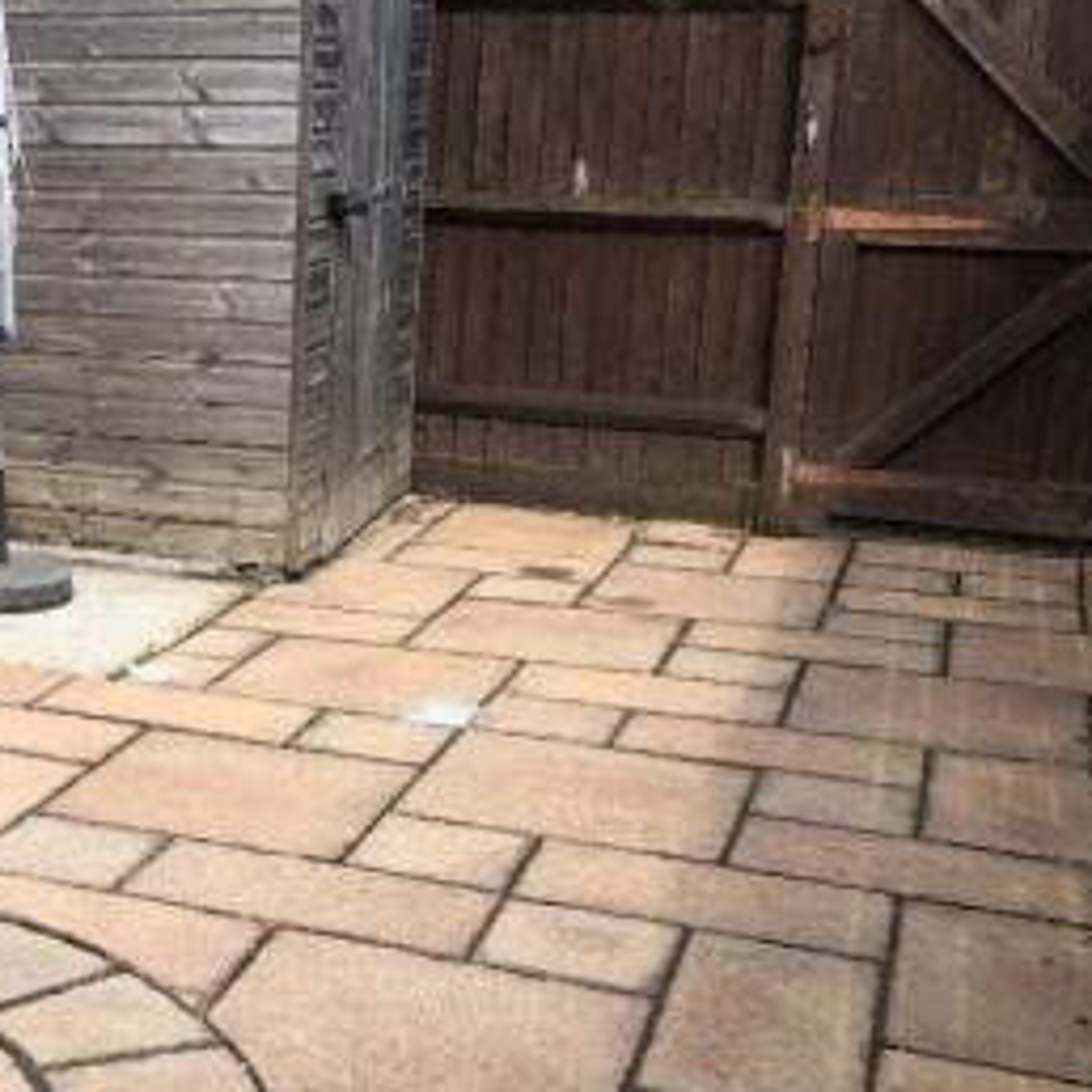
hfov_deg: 28.6
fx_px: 1999
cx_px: -15
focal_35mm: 56
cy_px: 629
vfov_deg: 30.5
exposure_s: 1/1156
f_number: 1.8
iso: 20
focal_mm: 4
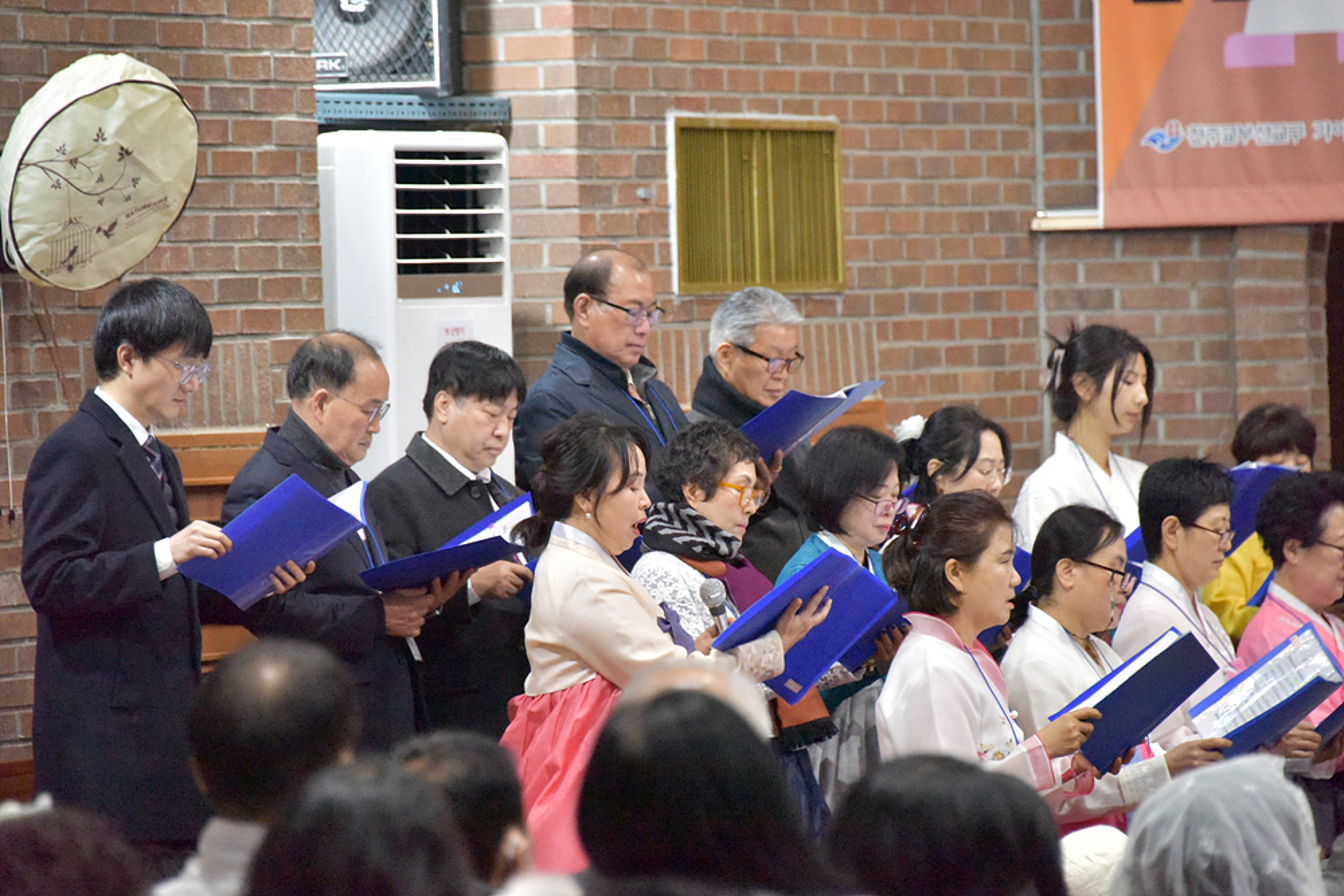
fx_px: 8587
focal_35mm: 230
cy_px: 448
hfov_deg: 8.9
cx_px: 672
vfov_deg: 6.0
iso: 12800
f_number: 5.6
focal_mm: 230
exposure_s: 1/200
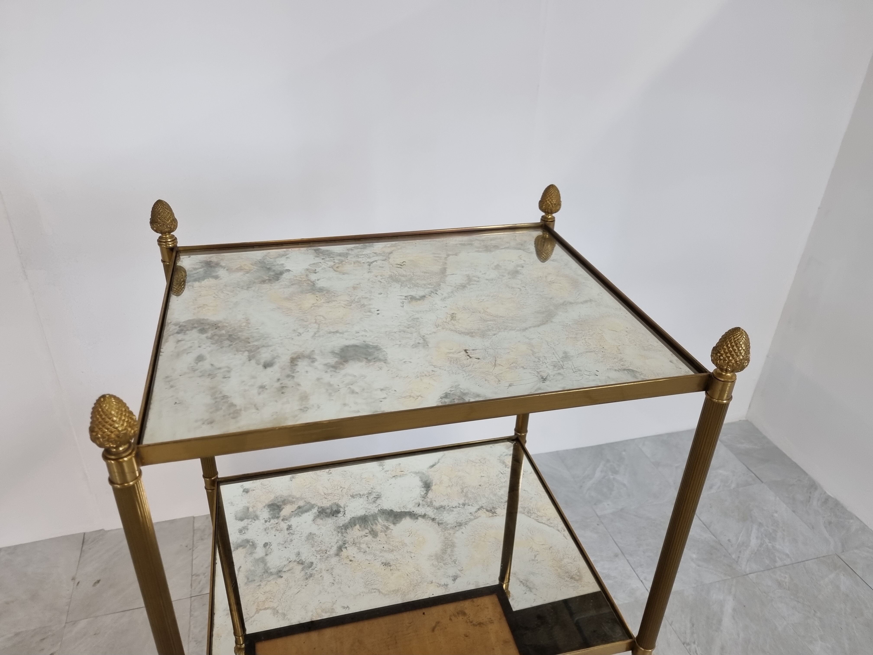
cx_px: 436
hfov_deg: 67.3
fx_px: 656
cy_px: 328
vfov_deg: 53.1
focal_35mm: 26
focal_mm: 5.4
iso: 160
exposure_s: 1/100
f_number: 1.8
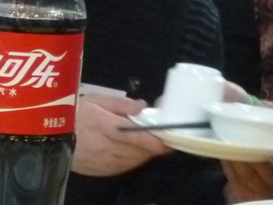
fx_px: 1673
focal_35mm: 212
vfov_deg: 7.0
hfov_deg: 9.3
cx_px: 207
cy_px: 29
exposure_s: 1/10
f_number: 4.4
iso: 1000
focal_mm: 10
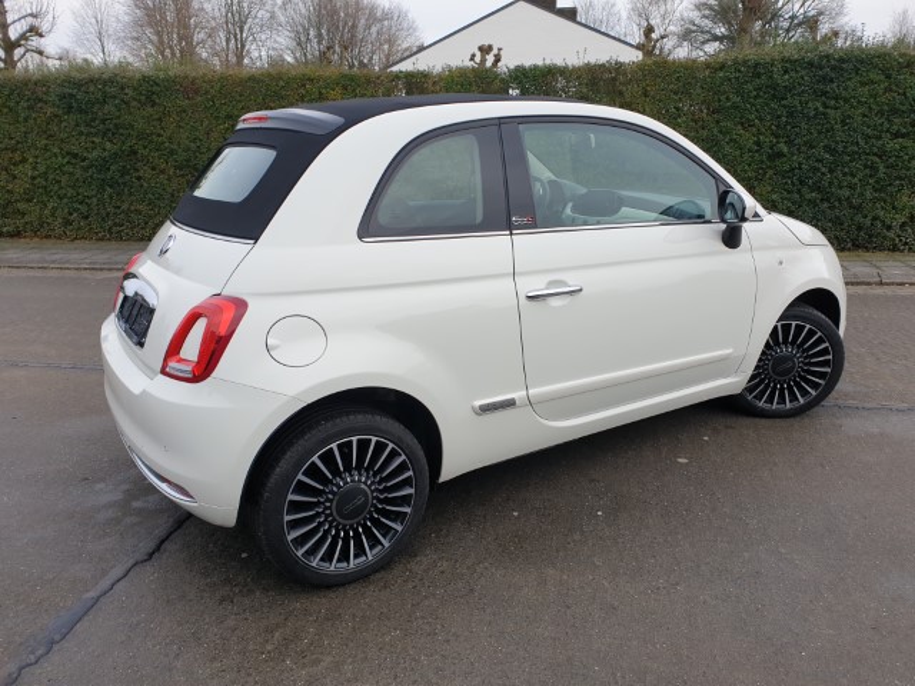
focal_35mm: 26
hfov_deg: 67.3
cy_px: 343
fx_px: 687
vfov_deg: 53.1
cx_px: 458
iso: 50
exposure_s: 1/364
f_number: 2.4
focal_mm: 4.3
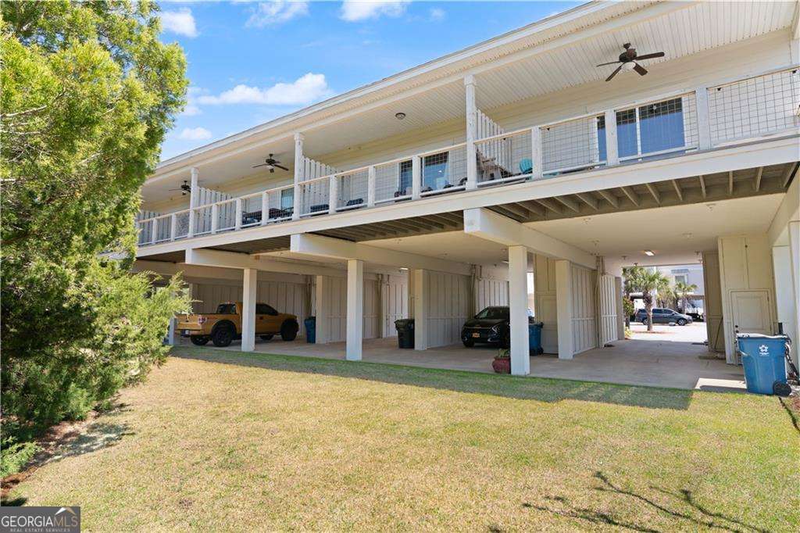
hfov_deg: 81.2
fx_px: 466
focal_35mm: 21
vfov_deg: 59.5
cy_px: 266
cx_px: 400
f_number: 8
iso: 250
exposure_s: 1/50
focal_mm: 21
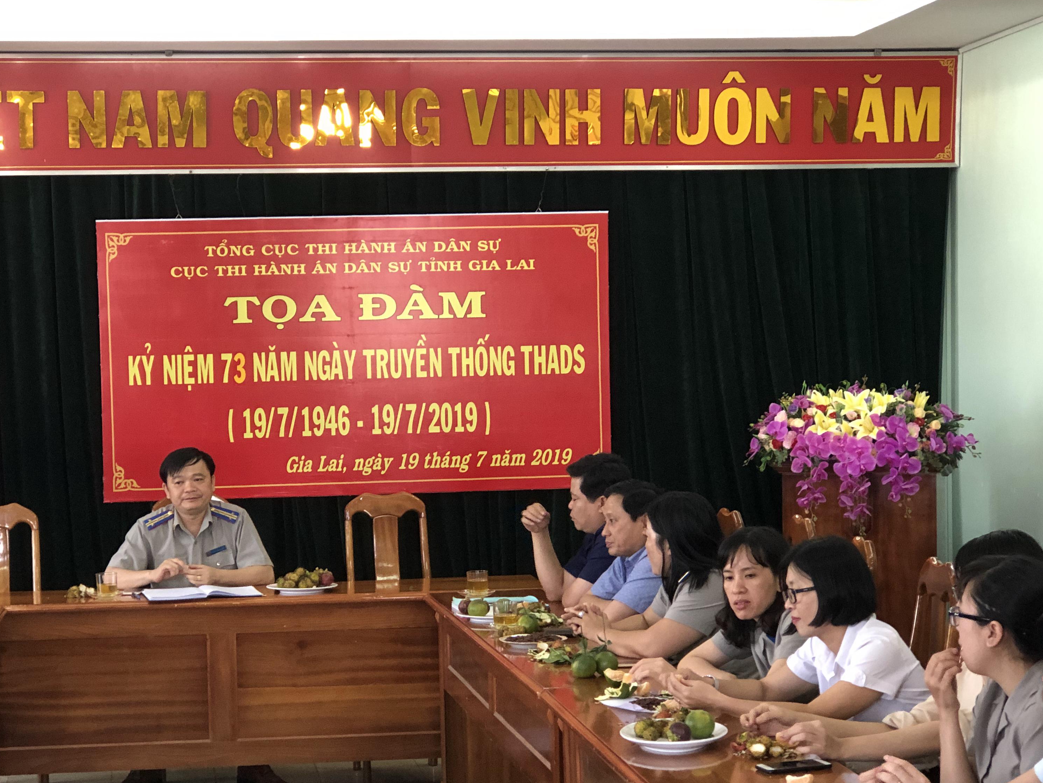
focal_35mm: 77
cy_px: 468
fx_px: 2320
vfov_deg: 19.1
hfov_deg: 25.3
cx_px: 442
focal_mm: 6.6
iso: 400
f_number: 2.8
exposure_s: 1/50
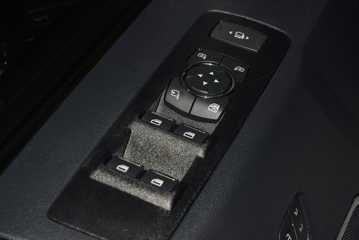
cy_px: 120
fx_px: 1047
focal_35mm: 105
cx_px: 180
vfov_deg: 13.0
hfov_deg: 19.5
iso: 100
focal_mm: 70
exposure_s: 1/125
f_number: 8
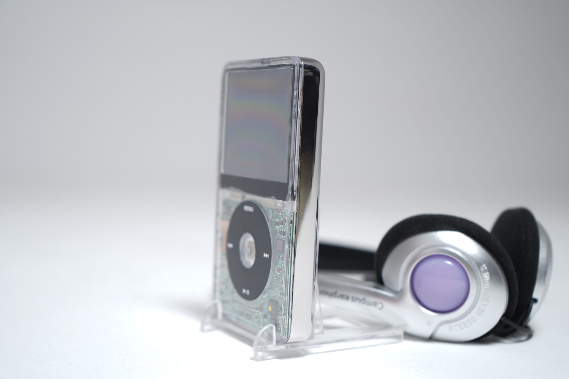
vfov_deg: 26.0
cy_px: 190
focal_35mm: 52
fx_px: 822
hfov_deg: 38.2
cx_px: 284
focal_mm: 52
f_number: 5
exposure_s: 1/3
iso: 64
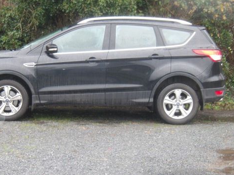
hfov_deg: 22.0
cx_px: 90
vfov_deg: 16.6
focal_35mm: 89
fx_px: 602
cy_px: 95
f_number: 4.9
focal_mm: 12.5
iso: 310
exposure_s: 1/18
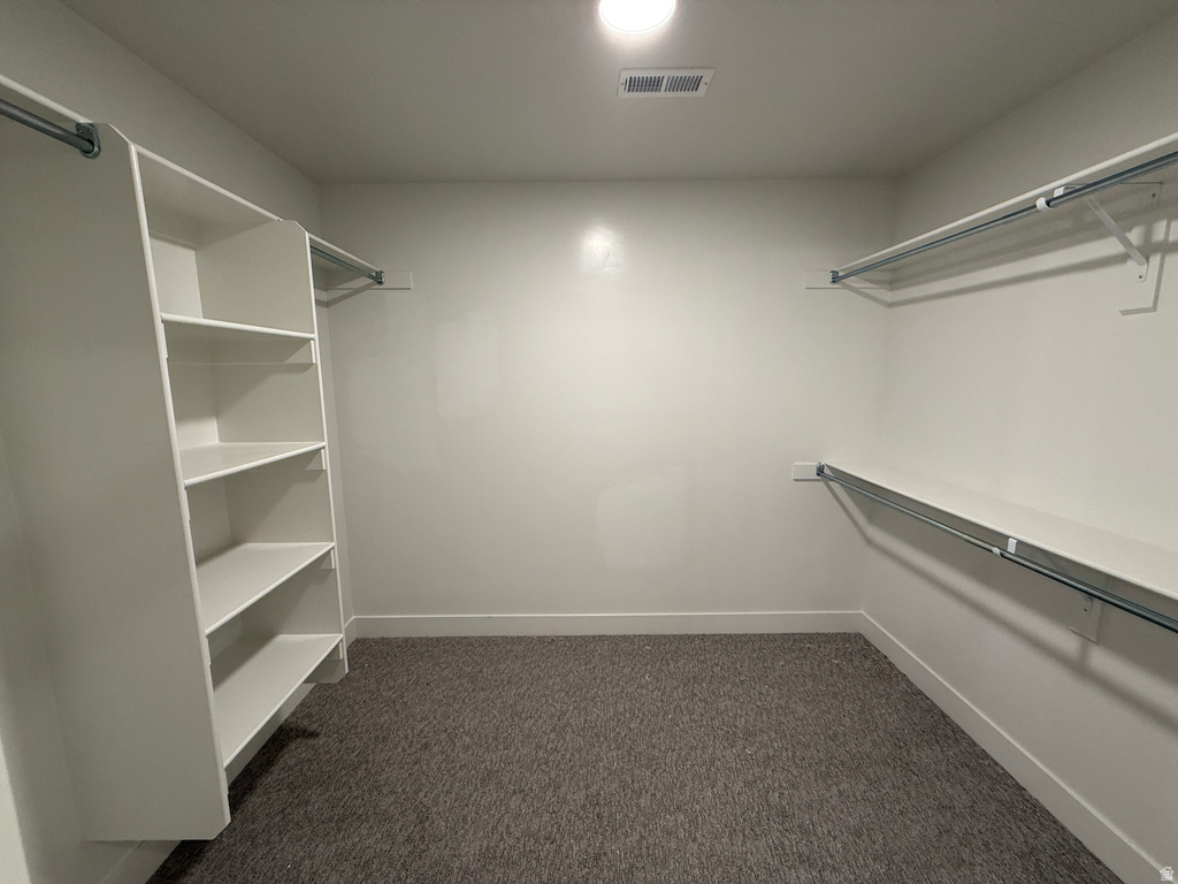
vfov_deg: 85.7
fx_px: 476
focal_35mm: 14
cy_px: 442
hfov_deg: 102.1
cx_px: 589
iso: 200
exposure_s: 1/120
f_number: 2.2
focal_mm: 2.22
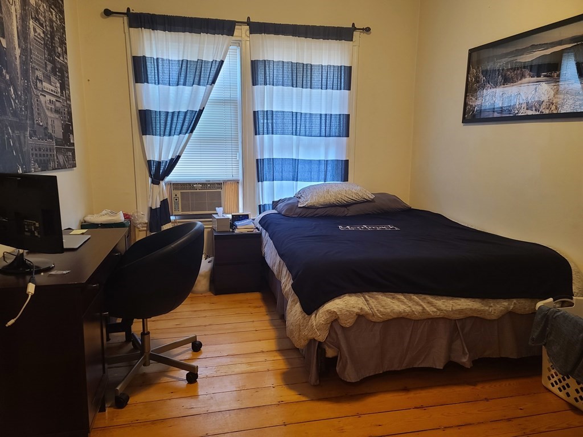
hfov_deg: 69.4
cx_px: 292
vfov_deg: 54.9
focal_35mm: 25
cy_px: 218
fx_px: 421
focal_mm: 7
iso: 200
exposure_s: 1/59
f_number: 1.8
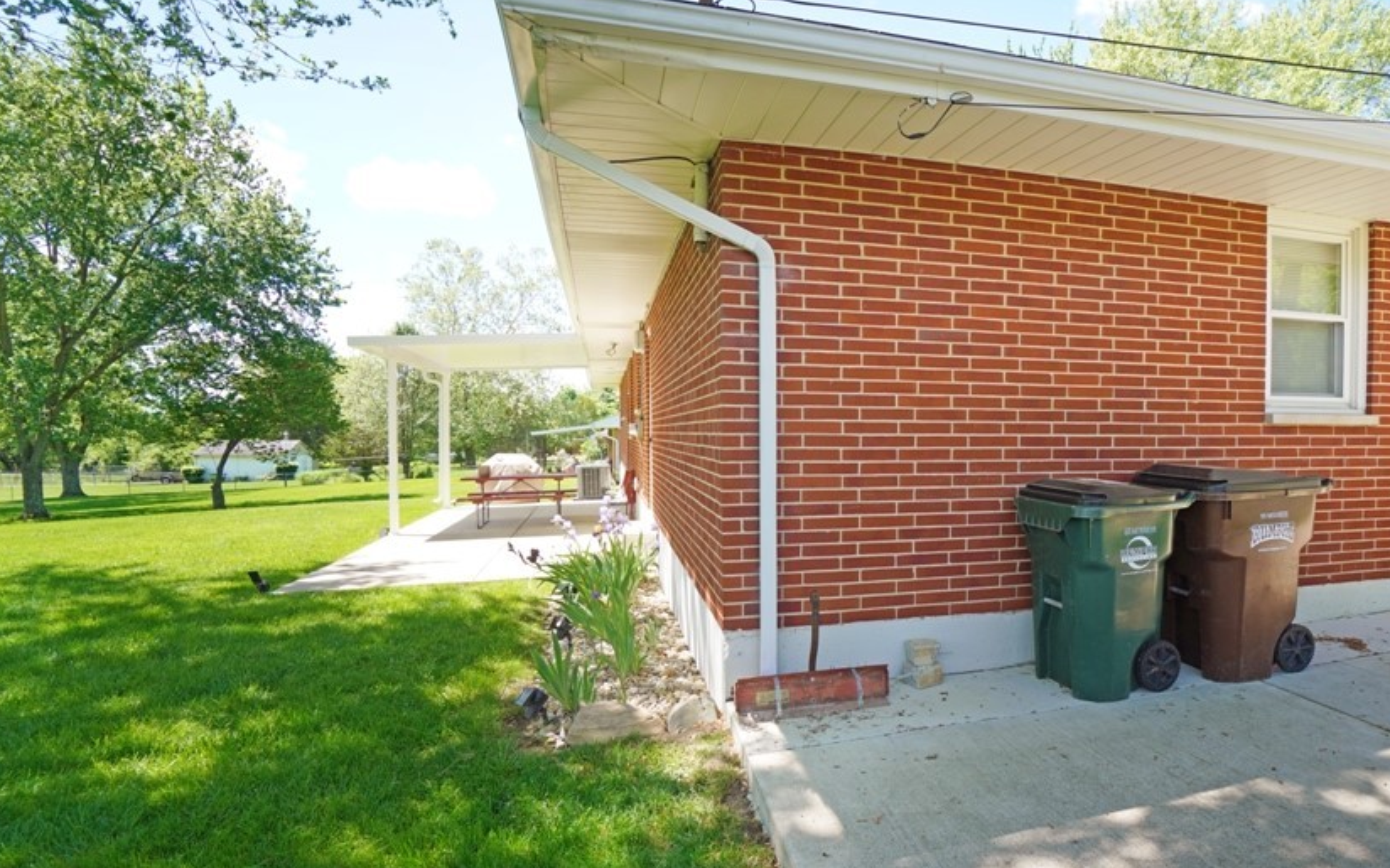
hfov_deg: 86.5
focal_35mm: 19
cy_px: 449
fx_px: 720
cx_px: 855
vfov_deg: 62.2
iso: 100
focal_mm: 10
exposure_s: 1/80
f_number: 6.3
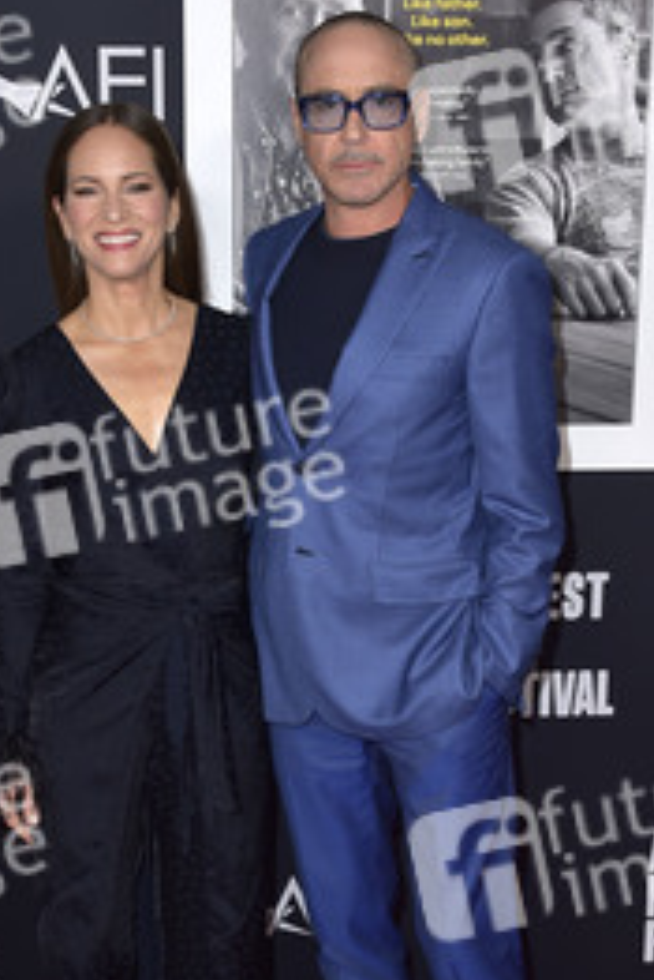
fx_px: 1578
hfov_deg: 23.4
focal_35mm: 58
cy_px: 666
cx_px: 263
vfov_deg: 34.1
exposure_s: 1/200
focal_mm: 38
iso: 500
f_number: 6.3
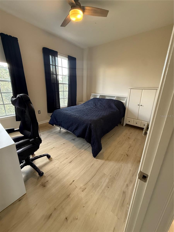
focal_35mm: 14
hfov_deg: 85.7
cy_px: 116
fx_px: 94
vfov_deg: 102.1
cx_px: 87
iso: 320
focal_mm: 2.22
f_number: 2.2
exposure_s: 1/60
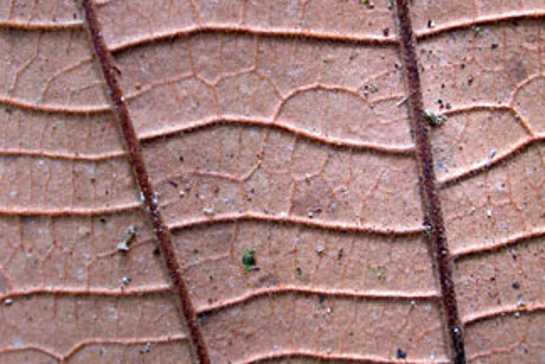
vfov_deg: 13.7
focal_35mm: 100
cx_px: 293
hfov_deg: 20.4
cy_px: 177
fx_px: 1514
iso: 100
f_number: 3.5
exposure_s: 1/61.4
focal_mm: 16.2
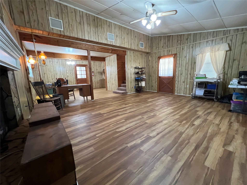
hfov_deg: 106.2
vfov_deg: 89.9
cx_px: 124
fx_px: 93
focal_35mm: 13
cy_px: 92
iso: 640
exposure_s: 1/60
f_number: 1.8
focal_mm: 1.57
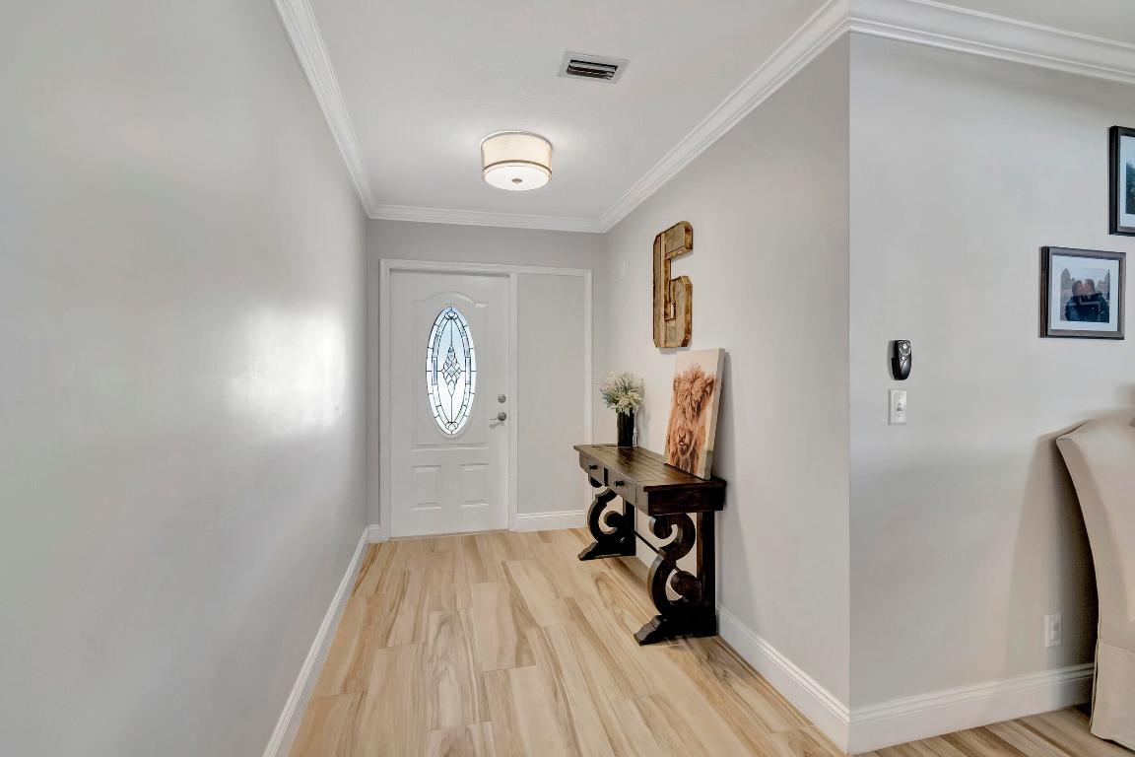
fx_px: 473
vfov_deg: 77.3
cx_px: 568
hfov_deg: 100.4
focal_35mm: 15
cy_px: 378
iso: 2200
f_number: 8
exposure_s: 1/15
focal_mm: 10
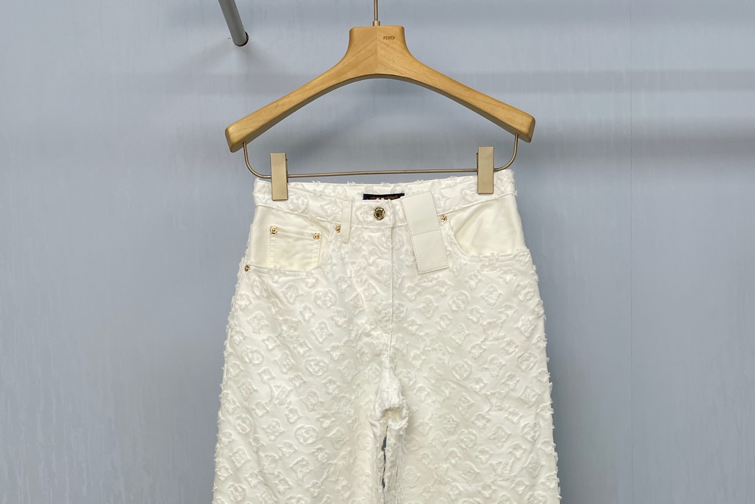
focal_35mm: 37
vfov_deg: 34.2
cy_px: 444
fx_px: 776
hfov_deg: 51.9
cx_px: 380
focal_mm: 4.2
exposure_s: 1/200
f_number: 1.6
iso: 32
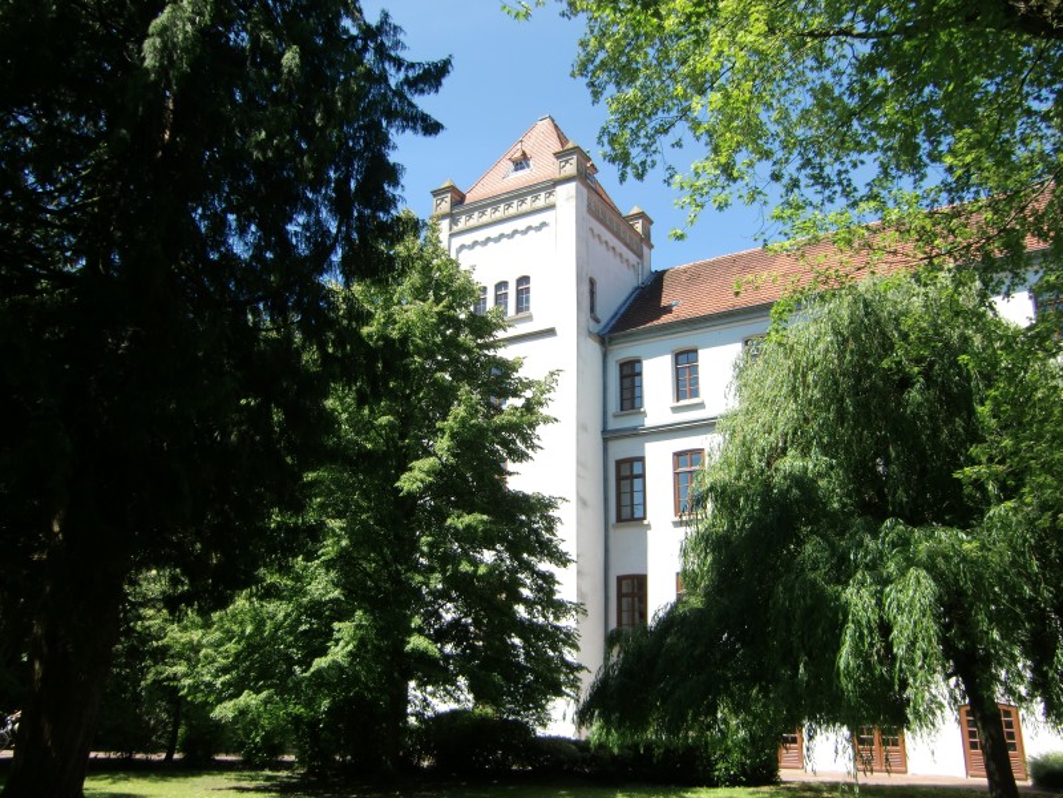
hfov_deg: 61.7
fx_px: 891
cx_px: 532
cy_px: 399
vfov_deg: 48.2
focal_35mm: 29
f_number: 3.5
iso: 64
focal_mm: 5.2
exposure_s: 1/320
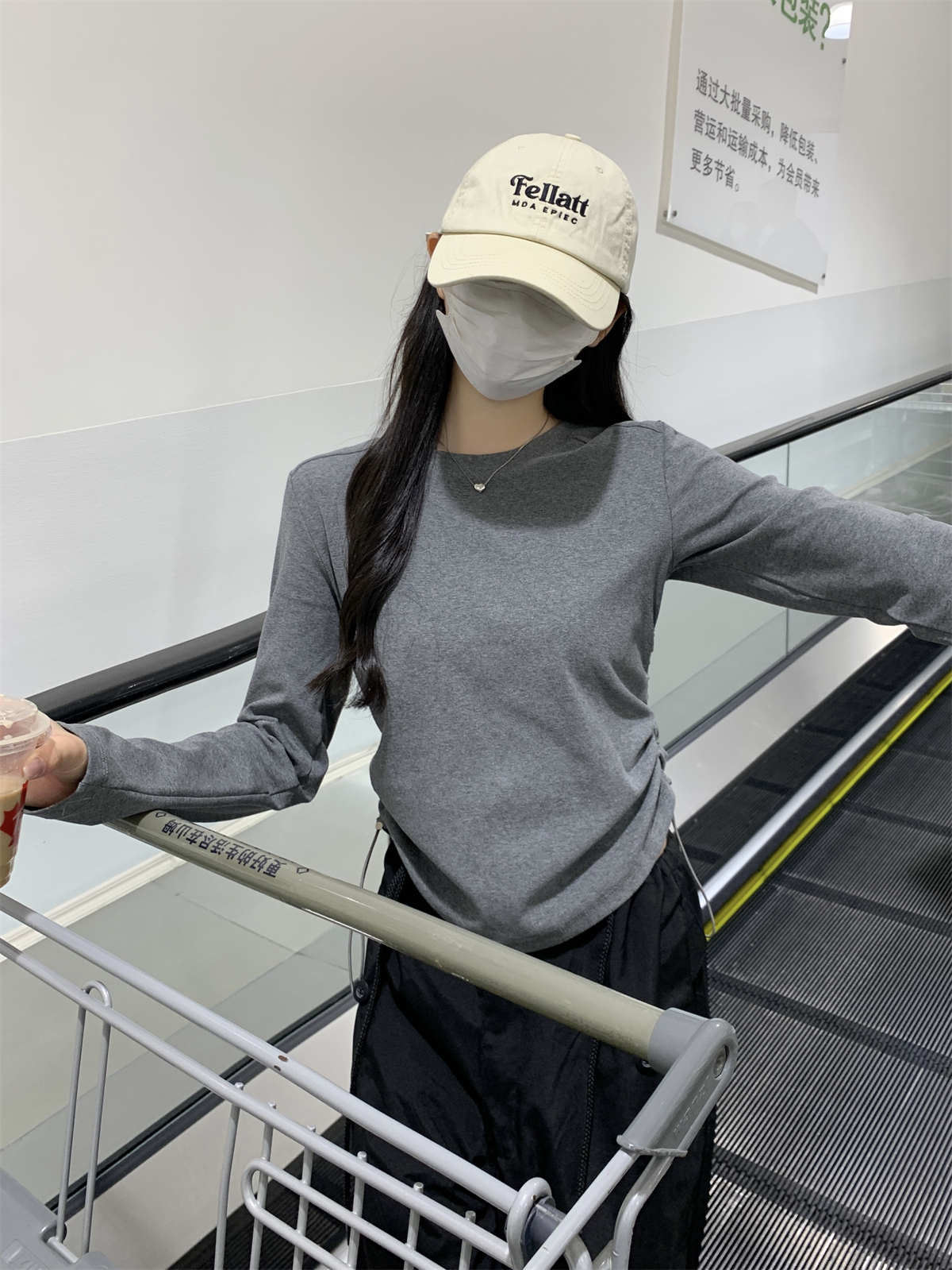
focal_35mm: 26
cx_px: 476
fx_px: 953
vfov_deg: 67.3
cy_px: 635
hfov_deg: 53.1
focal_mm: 4.25
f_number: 1.8
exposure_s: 1/121
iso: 80
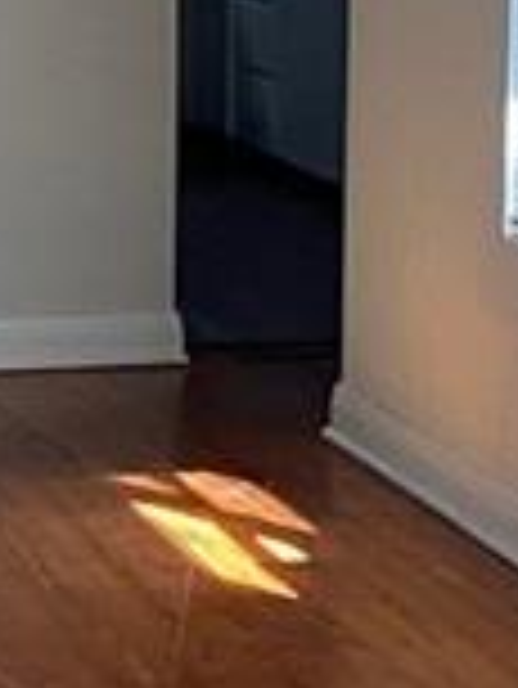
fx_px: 4065
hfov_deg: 7.3
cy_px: 265
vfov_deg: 9.7
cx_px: -18
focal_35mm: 204
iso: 125
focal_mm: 4.25
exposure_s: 1/60
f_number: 1.8
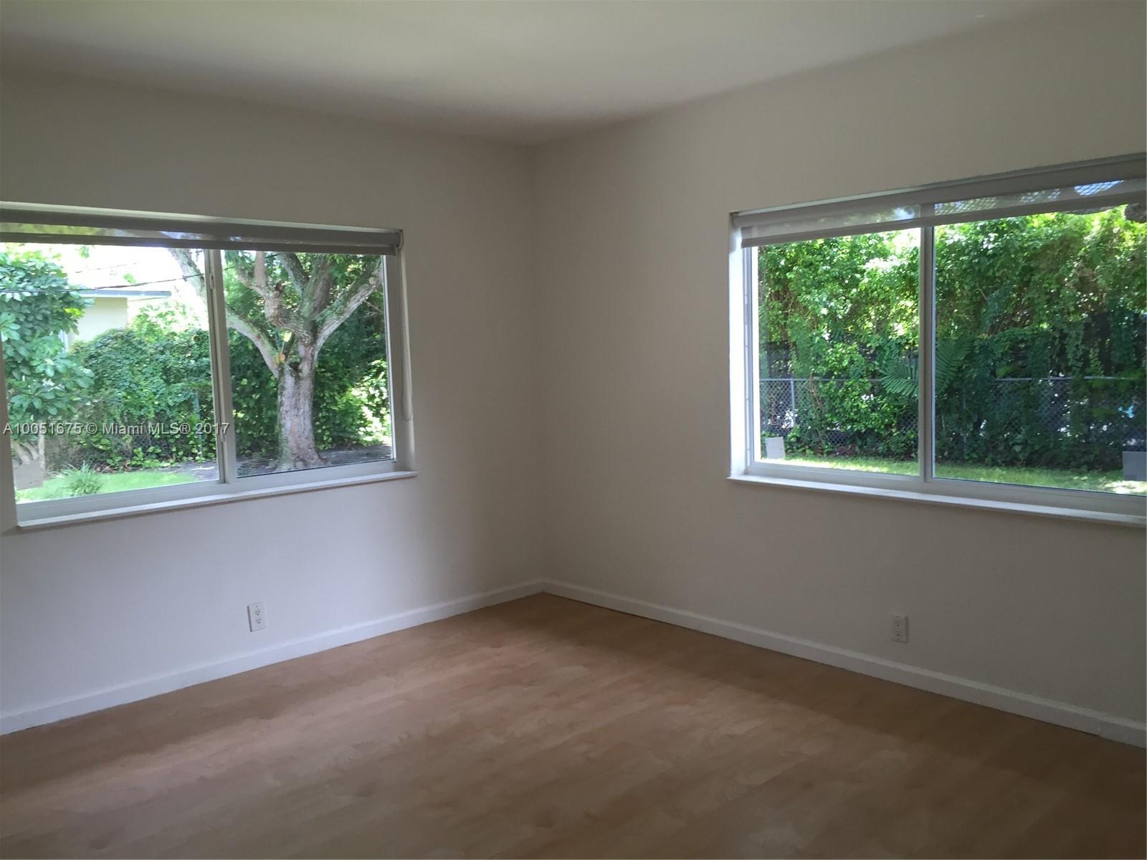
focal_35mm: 29
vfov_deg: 48.2
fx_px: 961
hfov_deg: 61.7
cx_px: 574
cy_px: 430
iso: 32
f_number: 2.2
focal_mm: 4.15
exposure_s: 1/40
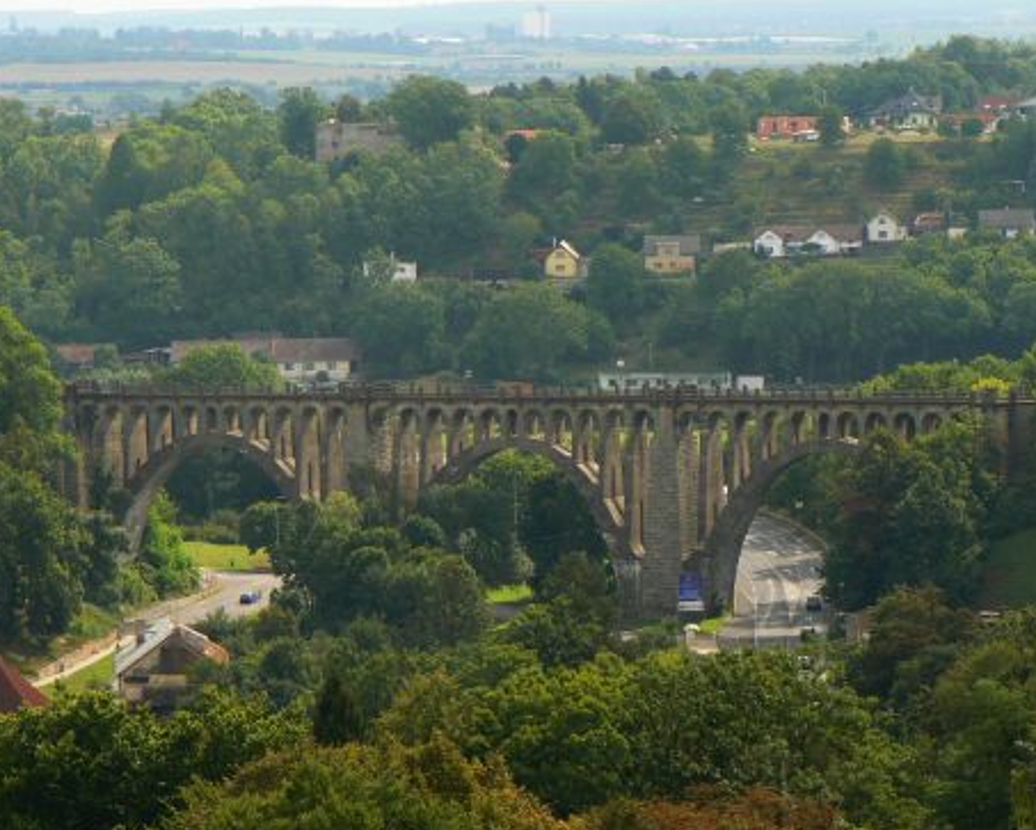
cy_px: 424
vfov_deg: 7.9
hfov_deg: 9.8
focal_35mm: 196
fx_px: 6014
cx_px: 519
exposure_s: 1/320
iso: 80
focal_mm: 30.4
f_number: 5.6
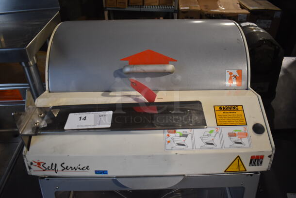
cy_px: 99
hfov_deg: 67.3
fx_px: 222
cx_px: 148
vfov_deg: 48.0
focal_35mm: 27
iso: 1250
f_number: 3.5
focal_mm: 18
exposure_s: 1/125
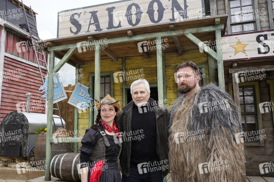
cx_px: 137
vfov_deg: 42.3
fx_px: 236
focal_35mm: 31
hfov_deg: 60.3
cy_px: 91
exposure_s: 1/1000
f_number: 6.3
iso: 640
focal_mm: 31
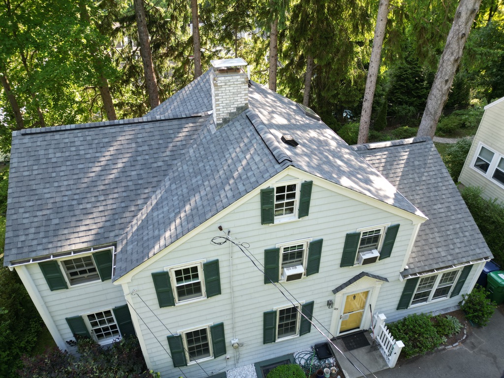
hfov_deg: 71.6
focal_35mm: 24
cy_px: 189
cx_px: 252
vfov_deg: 56.8
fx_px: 349
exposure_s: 1/180
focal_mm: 6.72
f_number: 1.7
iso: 120
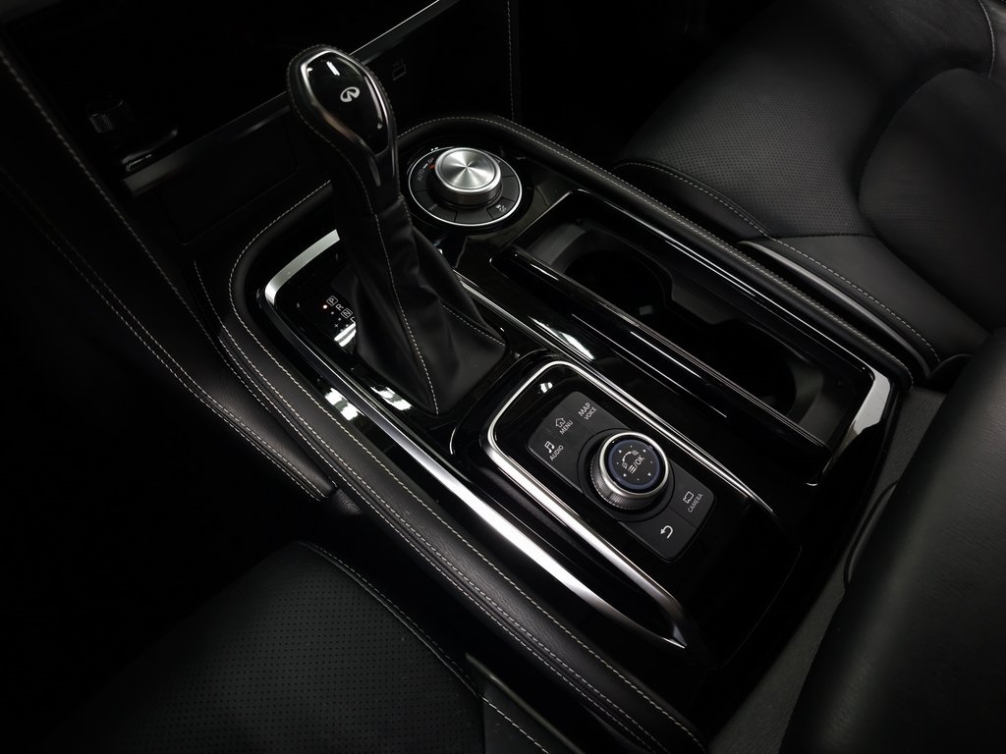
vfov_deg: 58.9
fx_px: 668
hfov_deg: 73.9
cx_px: 503
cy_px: 377
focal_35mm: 23
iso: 200
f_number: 1.7
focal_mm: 6.3
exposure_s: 1/60
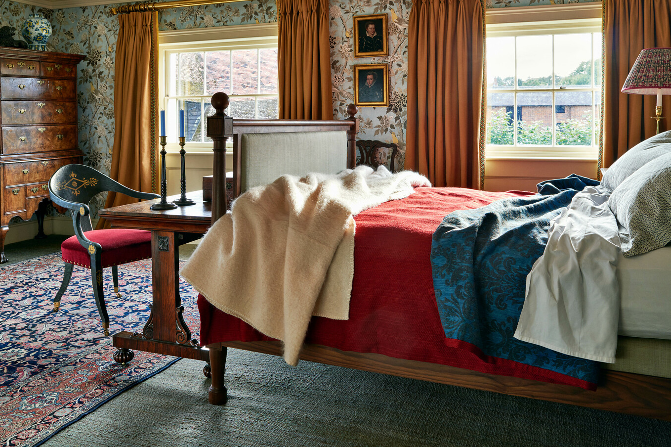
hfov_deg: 56.9
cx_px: 278
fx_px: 615
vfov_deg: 39.8
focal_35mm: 33
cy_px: 184
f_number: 11
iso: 100
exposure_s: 1/2
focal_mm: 28
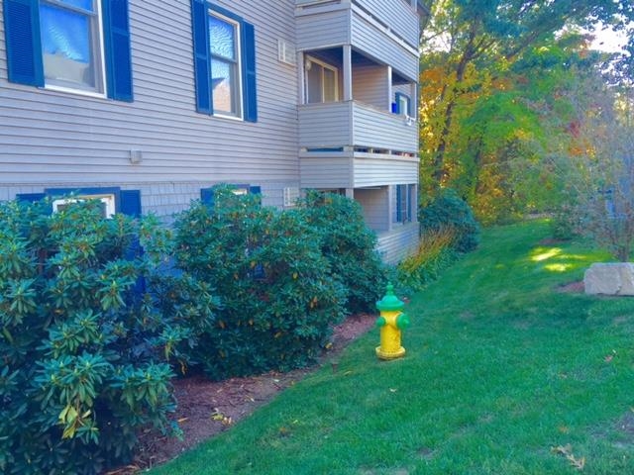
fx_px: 531
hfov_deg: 61.7
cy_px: 238
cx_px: 317
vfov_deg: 48.2
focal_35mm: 29
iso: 50
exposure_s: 1/120
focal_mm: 4.15
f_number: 2.2
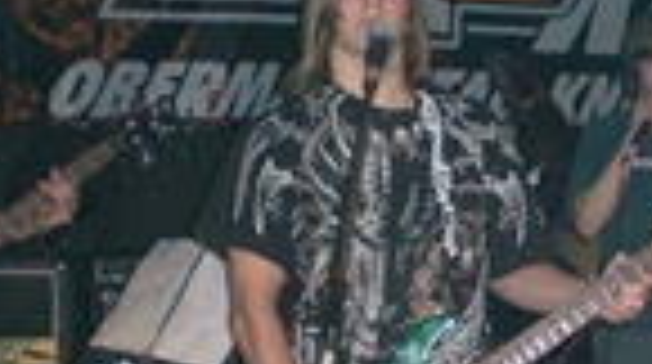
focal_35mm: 100
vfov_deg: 11.9
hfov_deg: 21.1
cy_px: 391
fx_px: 1726
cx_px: 535
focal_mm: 6.3
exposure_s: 1/60
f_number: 3.1
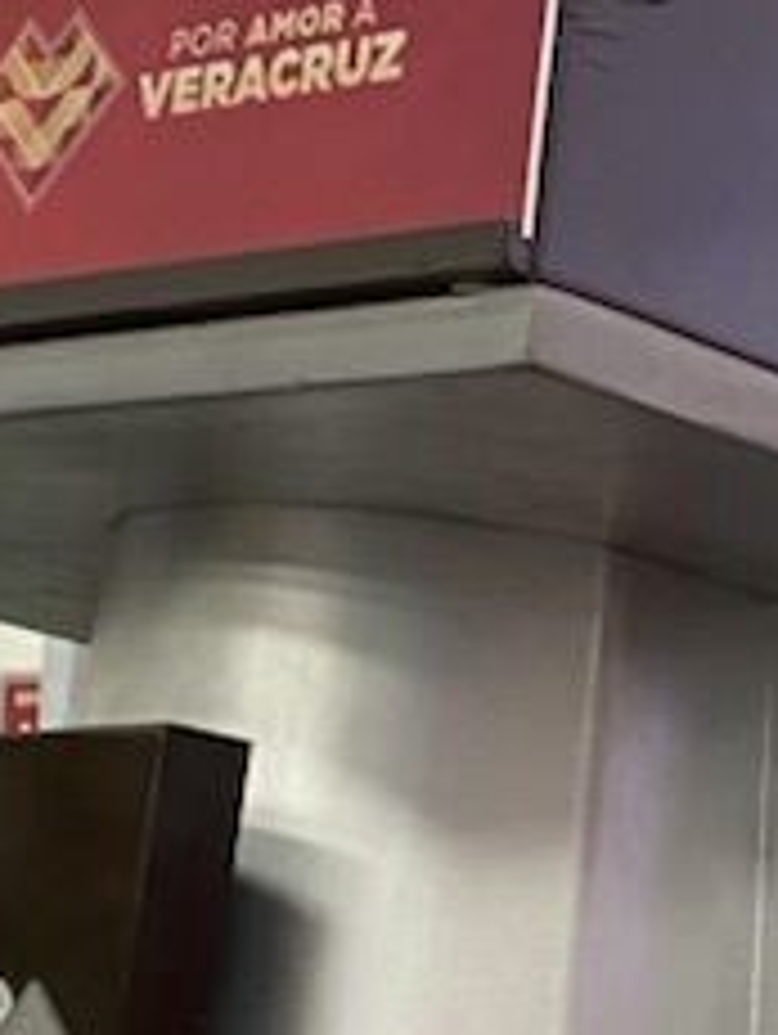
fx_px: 4397
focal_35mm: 147
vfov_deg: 13.4
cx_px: 854
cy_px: 729
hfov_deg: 10.0
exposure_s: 1/60
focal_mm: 4.25
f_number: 1.8
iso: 80
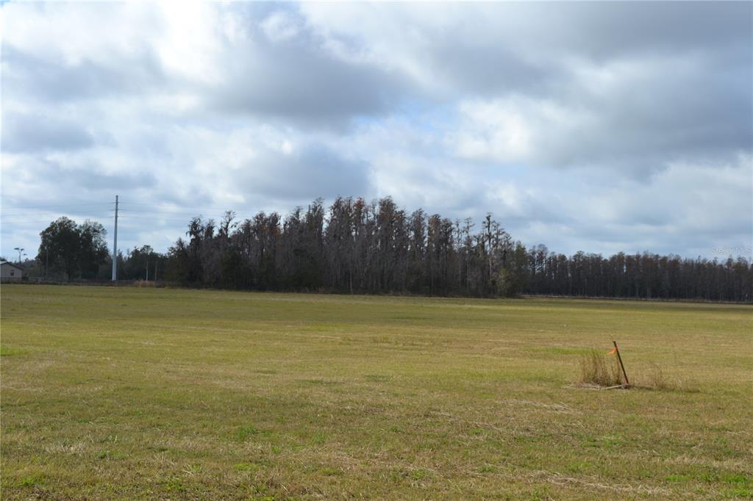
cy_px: 250
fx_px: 1066
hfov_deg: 38.9
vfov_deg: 26.5
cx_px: 376
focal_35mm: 51
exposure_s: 1/320
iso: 100
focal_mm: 34
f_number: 9
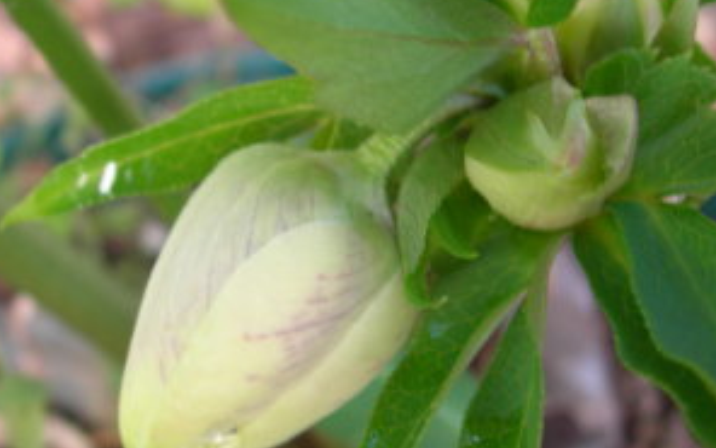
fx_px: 1327
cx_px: 300
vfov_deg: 19.1
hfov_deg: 30.1
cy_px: 301
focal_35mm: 68
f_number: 2.8
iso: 50
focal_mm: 7.8
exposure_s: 1/17.7
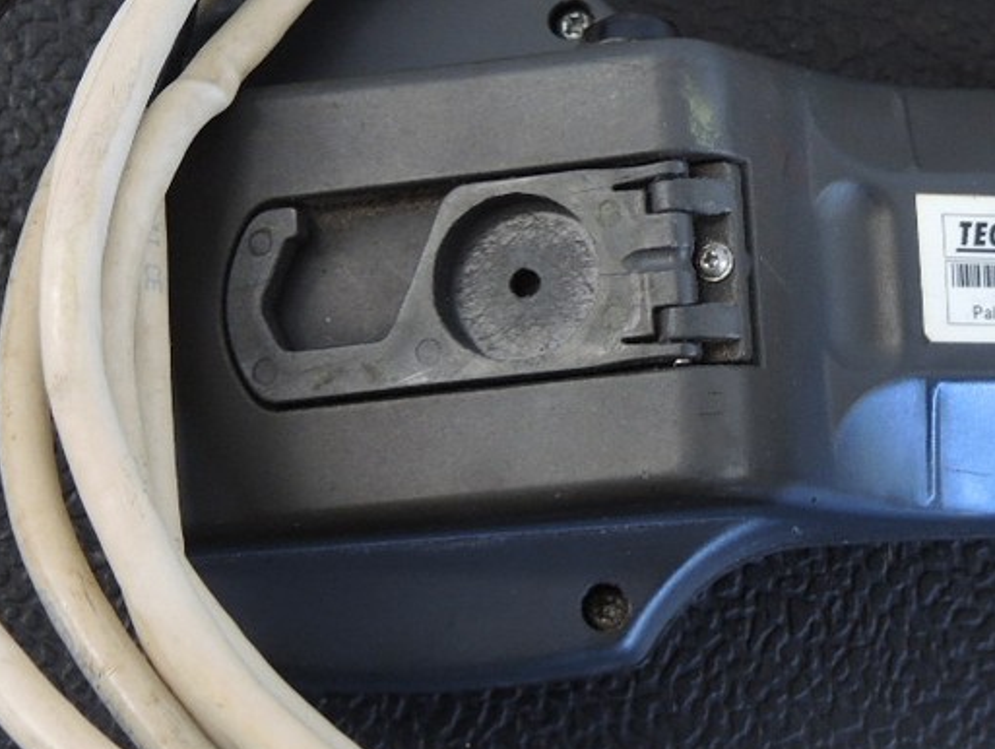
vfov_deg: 18.7
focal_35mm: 79
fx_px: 2273
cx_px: 778
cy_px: 277
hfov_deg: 24.3
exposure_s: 1/30
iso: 160
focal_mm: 6
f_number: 2
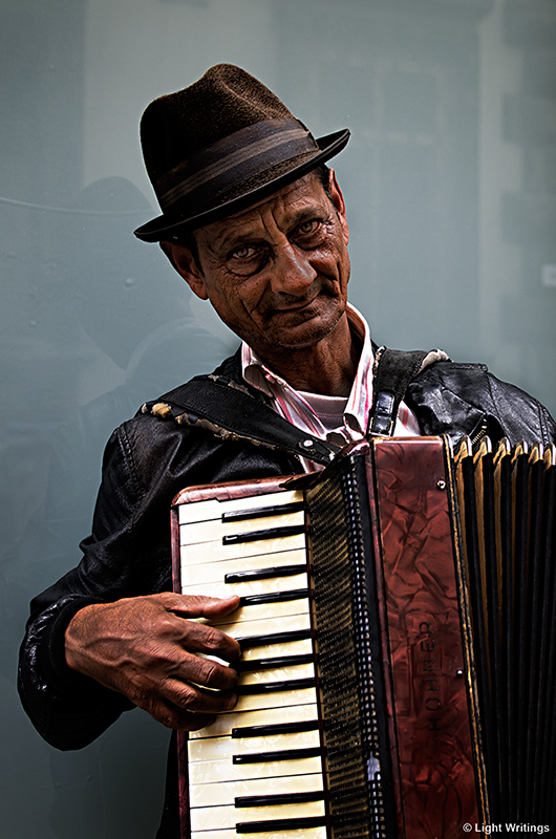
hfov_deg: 36.7
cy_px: 420
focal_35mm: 36
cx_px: 278
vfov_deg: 53.2
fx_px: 838
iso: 100
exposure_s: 1/100
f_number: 2.8
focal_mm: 24
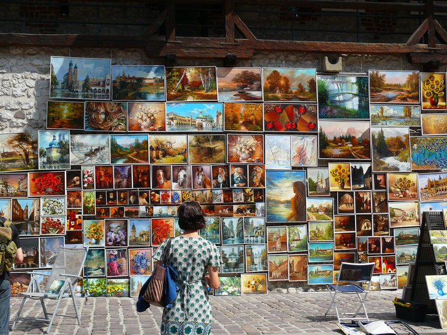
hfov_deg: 40.4
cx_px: 224
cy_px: 168
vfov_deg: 30.9
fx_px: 607
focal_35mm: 47
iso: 100
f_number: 4
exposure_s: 1/160
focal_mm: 9.9
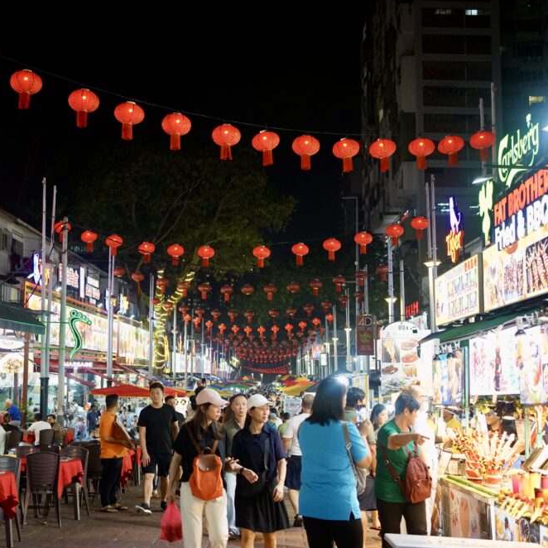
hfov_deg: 36.5
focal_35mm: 46
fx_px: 824
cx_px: 200
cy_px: 273
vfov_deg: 36.8
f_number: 2.8
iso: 2000
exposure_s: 1/320
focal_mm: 35
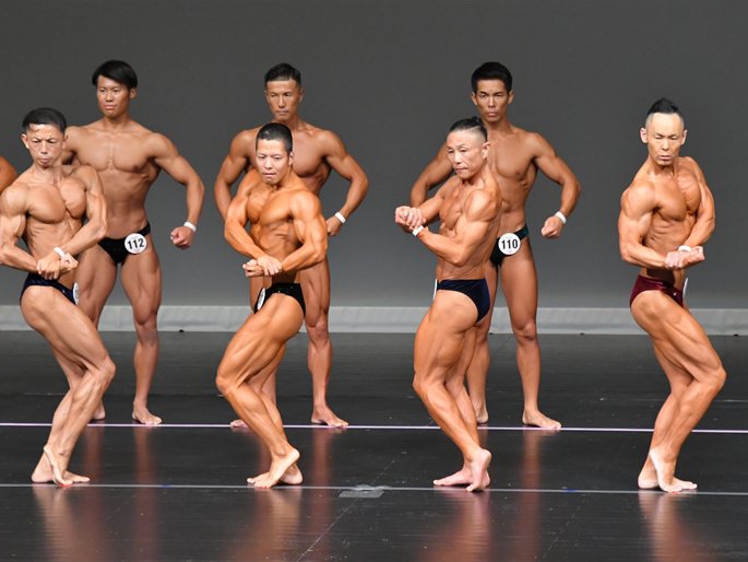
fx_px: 6700
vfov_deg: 4.8
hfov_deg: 6.4
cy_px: 281
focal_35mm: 310
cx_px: 362
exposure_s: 1/400
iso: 5000
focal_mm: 190
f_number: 5.6
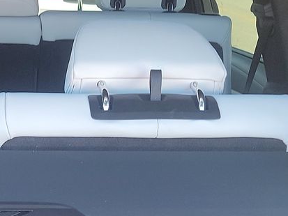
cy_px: 255
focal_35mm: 93
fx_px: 774
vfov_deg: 15.4
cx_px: 17
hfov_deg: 20.6
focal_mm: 6.7
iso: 90
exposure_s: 1/59
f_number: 1.8
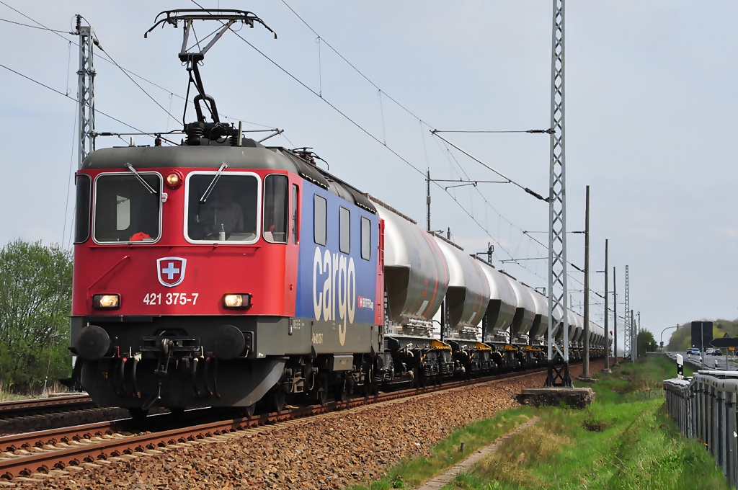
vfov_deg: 10.1
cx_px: 369
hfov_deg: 15.2
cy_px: 245
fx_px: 2764
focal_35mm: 135
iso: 400
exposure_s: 1/400
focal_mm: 90
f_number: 14
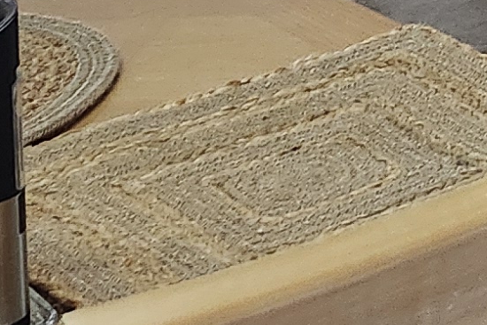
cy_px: -665
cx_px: 1409
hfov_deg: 9.5
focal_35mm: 174
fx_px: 2354
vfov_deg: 7.0
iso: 400
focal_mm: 5.54
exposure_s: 1/120
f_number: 1.8
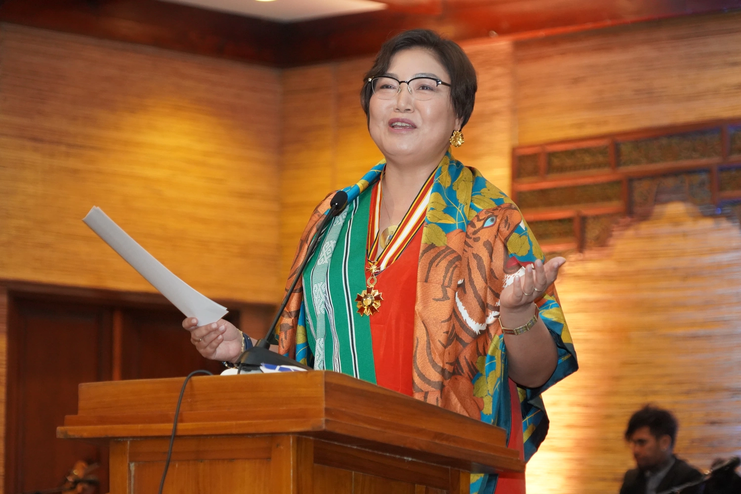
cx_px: 370
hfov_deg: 14.8
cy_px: 247
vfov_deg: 9.9
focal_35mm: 139
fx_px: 2861
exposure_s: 1/80
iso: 6400
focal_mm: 139
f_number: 6.3
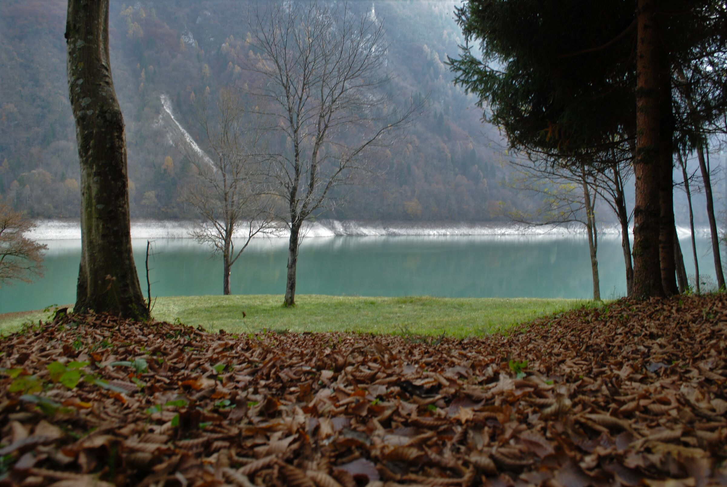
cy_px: 244
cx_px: 364
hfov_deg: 67.3
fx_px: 546
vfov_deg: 48.1
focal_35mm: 27
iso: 200
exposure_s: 1/60
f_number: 8
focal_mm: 18
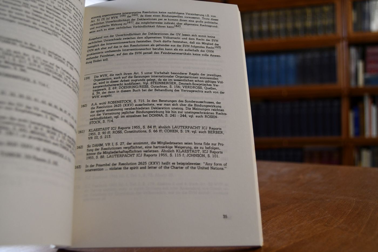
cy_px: 126
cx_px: 189
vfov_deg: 38.9
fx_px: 357
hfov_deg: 55.8
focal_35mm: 34
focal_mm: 23
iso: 800
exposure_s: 1/250
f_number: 3.8
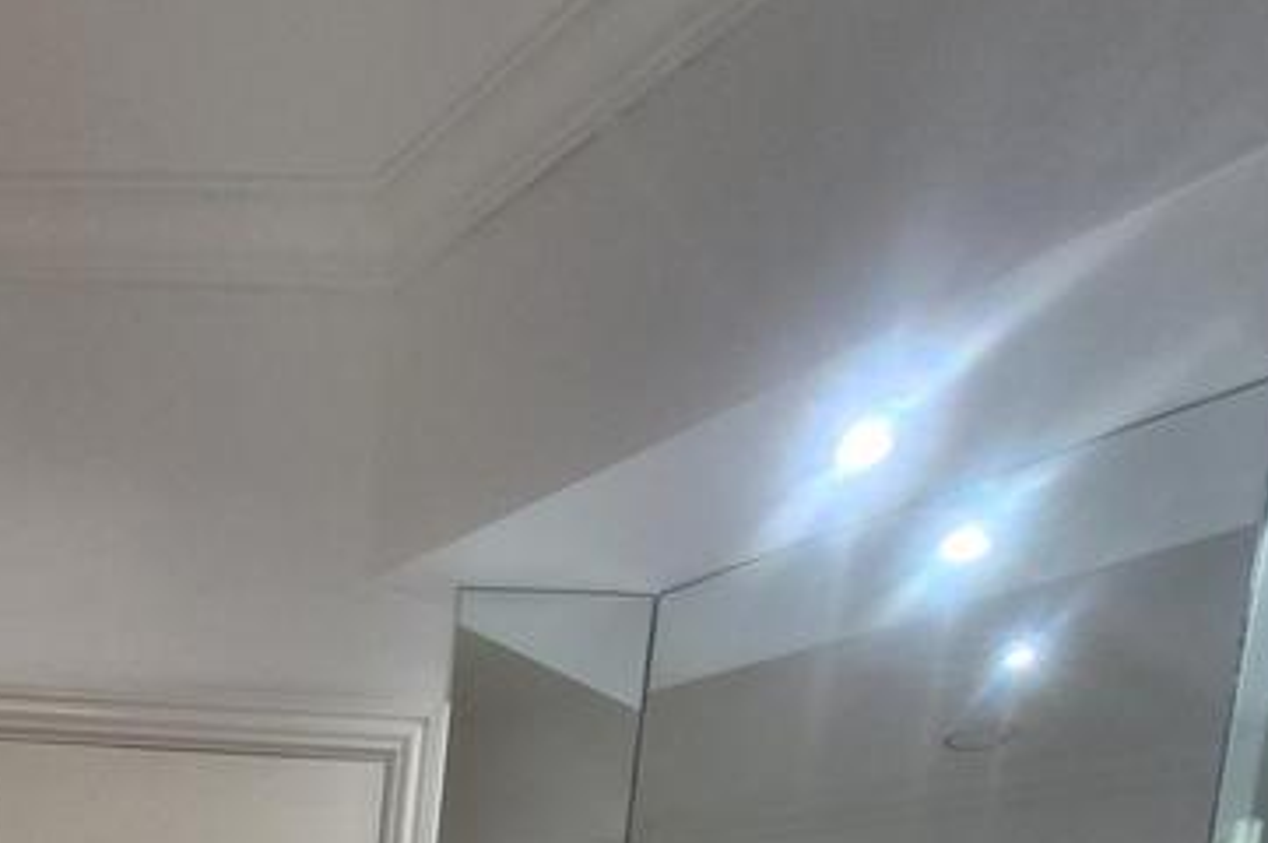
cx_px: 295
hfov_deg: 58.3
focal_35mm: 30
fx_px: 1056
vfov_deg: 30.1
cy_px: 1194
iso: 200
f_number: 2.2
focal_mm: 1.74
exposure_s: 1/50
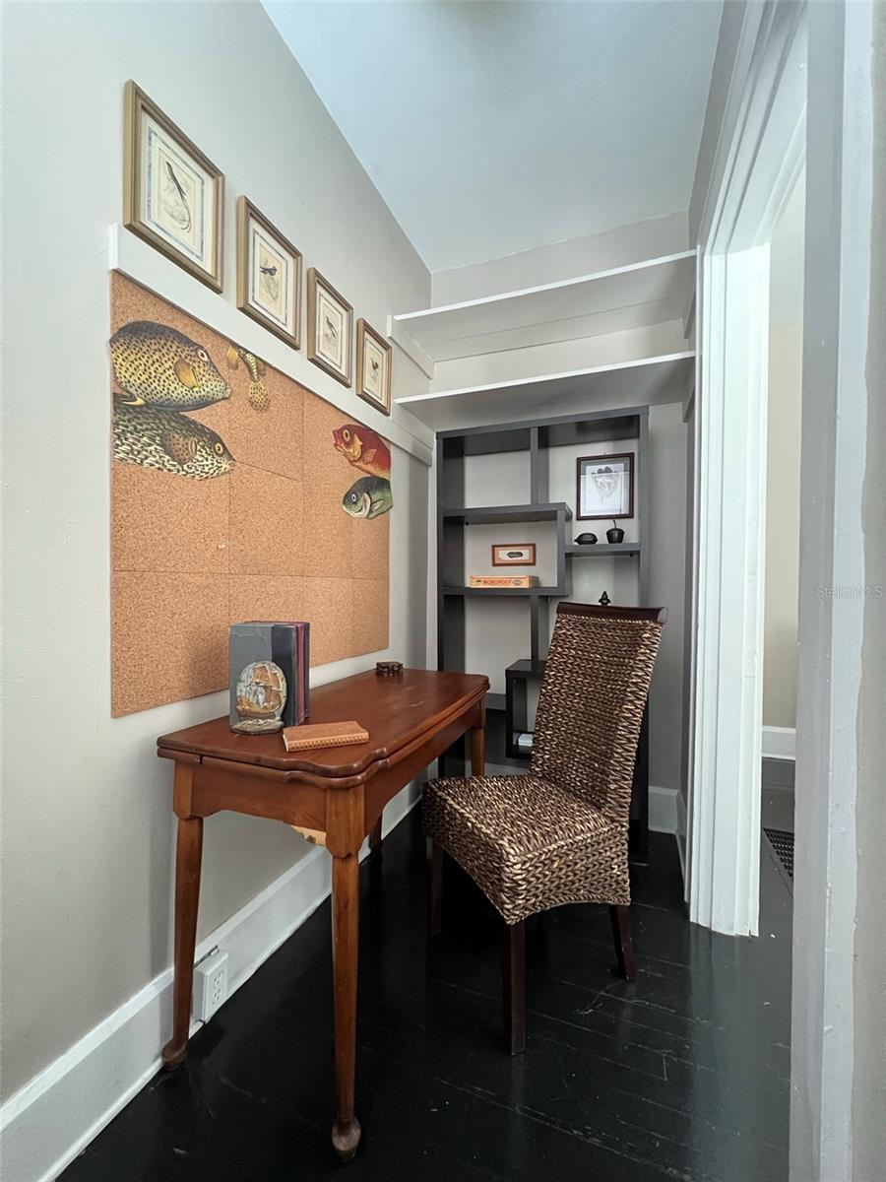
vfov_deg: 106.2
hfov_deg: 89.9
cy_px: 591
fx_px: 444
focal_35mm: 13
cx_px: 443
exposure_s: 1/60
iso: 800
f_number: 1.8
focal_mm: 1.57
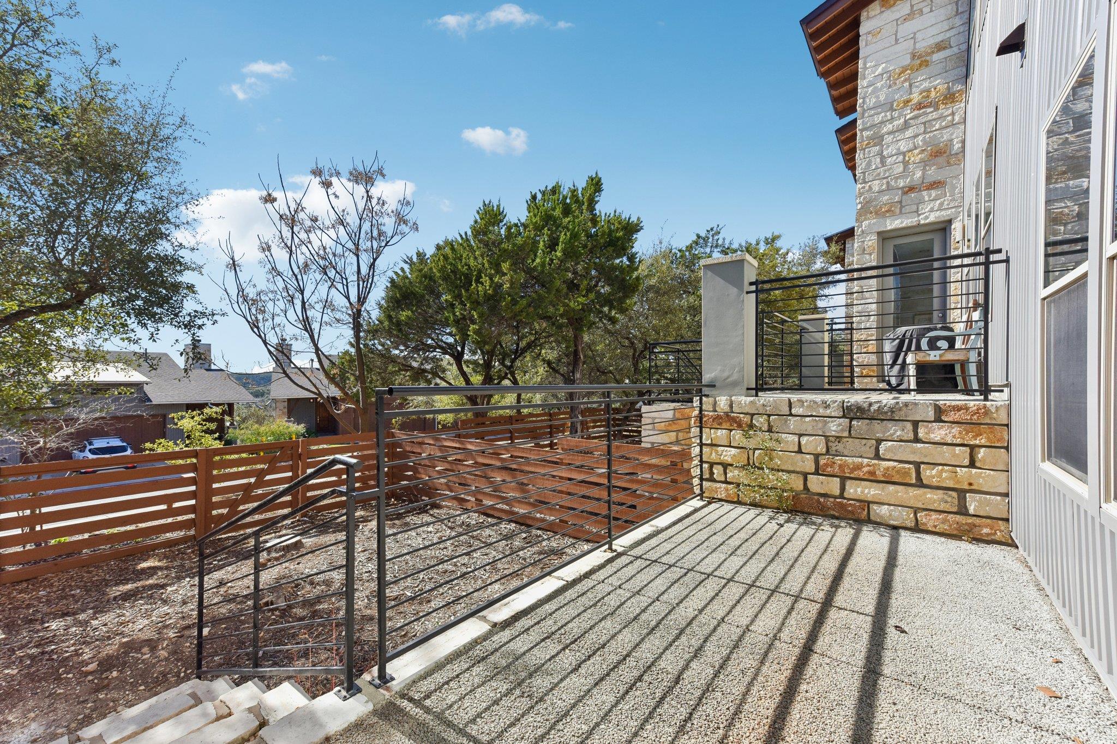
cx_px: 558
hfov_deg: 104.3
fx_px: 434
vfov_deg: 81.2
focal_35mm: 14
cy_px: 372
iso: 400
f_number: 8
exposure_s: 1/1000
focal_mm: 14
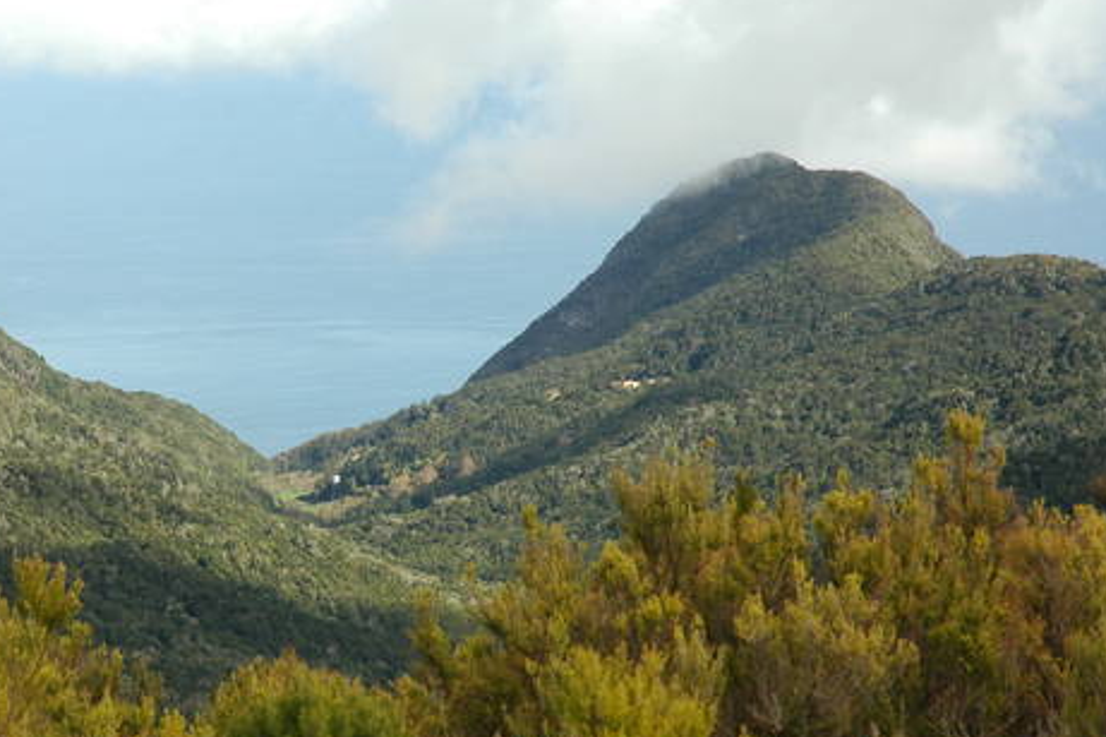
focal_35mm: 164
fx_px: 5036
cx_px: 333
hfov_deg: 12.5
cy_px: 484
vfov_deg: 8.4
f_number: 10
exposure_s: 1/200
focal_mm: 70
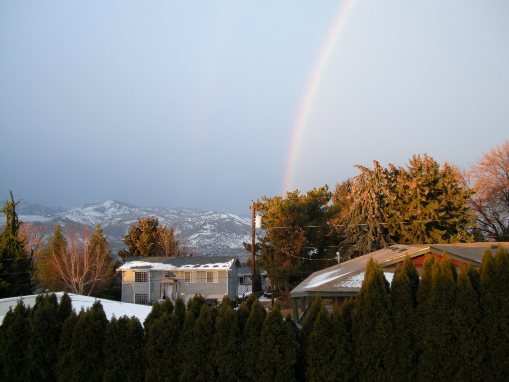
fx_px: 544
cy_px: 191
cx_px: 254
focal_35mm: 37
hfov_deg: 50.1
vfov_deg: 38.7
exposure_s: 1/56.8
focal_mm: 7.9
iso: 253
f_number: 2.8
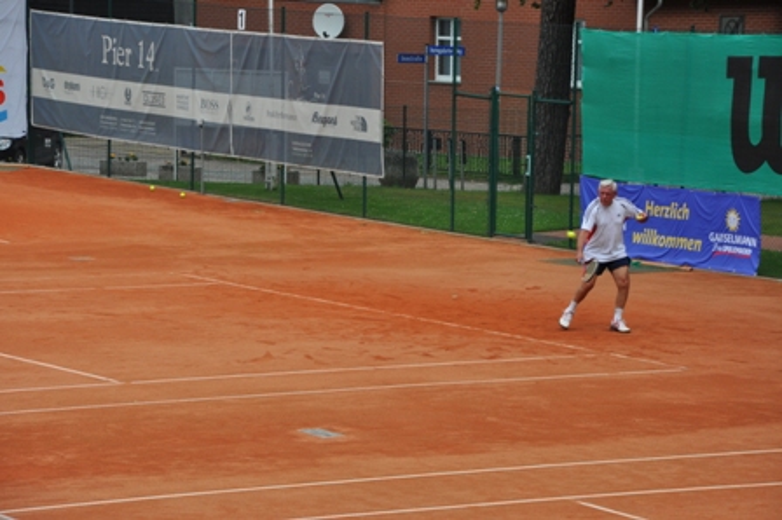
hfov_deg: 13.0
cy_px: 260
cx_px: 391
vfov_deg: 8.7
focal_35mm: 158
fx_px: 3419
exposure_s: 1/320
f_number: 9
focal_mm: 105
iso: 200
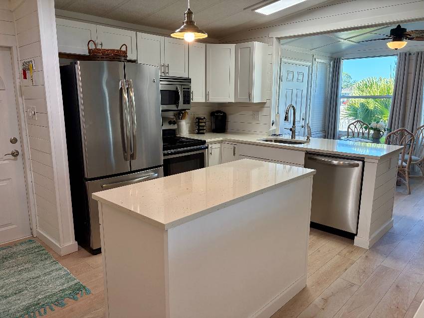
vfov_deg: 53.0
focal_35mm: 26
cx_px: 212
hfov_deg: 67.3
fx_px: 318
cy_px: 159
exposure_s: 1/219
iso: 125
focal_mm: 5.96
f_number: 1.6
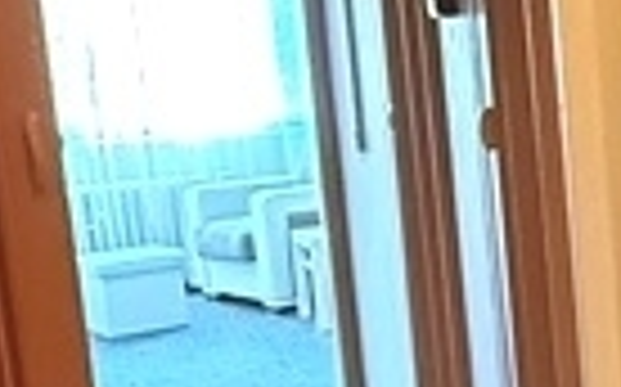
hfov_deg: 20.3
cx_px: 958
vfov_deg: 15.1
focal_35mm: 86
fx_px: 1454
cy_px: 261
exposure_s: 1/50
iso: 1000
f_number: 2.2
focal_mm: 2.22
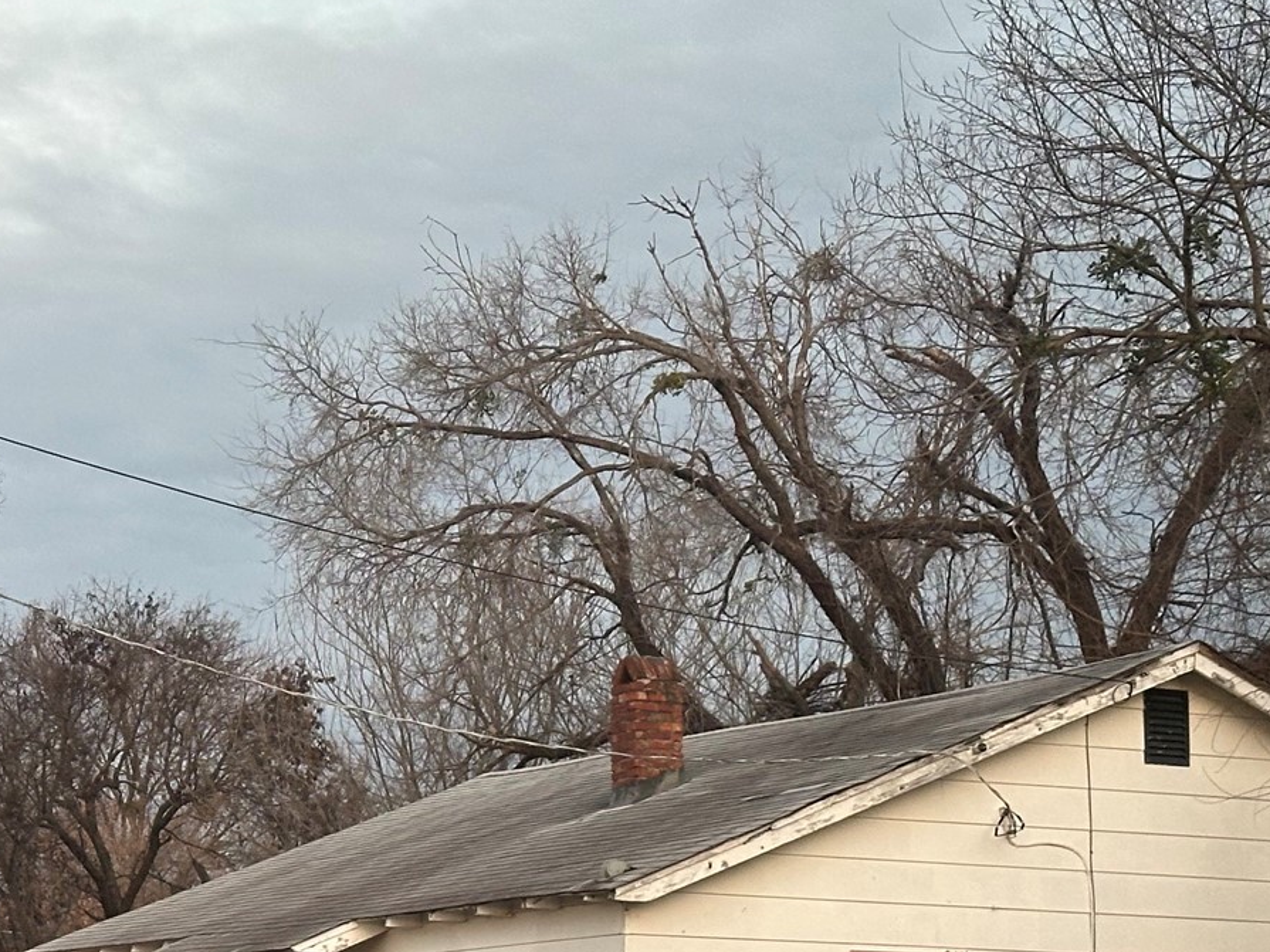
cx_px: 186
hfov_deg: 18.8
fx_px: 3778
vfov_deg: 14.3
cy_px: 780
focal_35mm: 103
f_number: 1.78
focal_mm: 6.86
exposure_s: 1/60
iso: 125
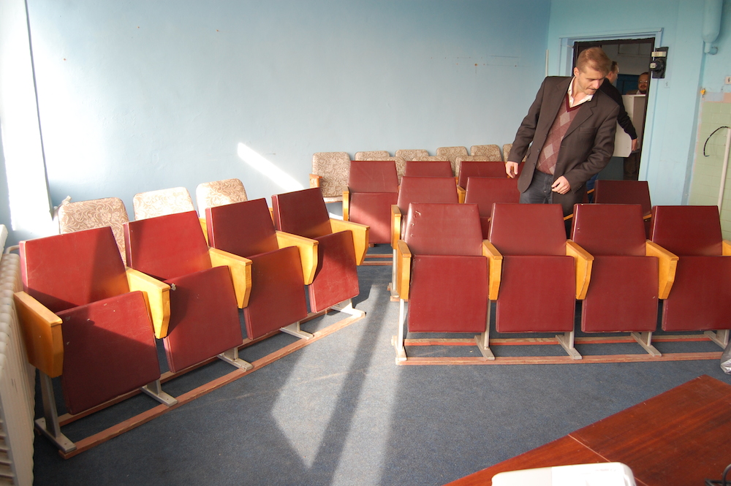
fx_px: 578
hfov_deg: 64.6
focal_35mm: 28
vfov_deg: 45.6
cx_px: 366
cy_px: 243
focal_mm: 19
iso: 400
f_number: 4
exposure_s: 1/60
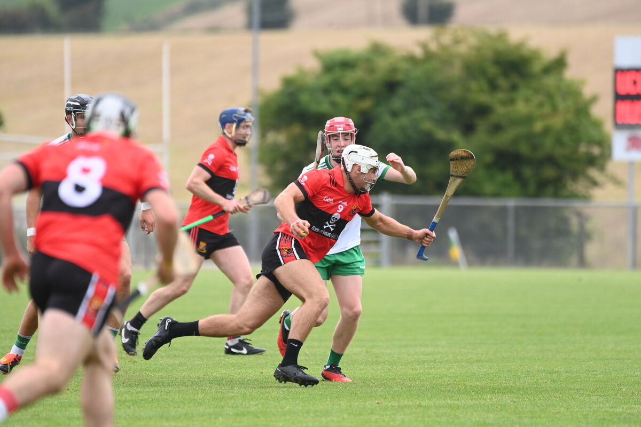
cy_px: 214
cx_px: 320
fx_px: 8902
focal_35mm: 500
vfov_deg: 2.7
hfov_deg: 4.1
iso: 640
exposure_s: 1/1000
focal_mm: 500
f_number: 5.6
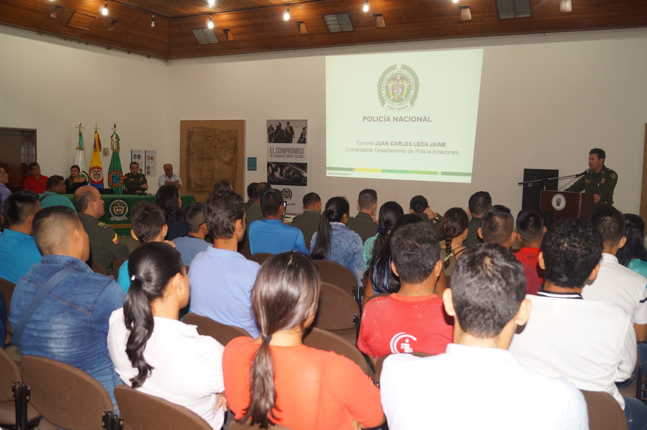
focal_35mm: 33
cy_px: 215
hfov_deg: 57.3
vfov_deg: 39.9
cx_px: 324
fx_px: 592
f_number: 4
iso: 640
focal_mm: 22
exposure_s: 1/60
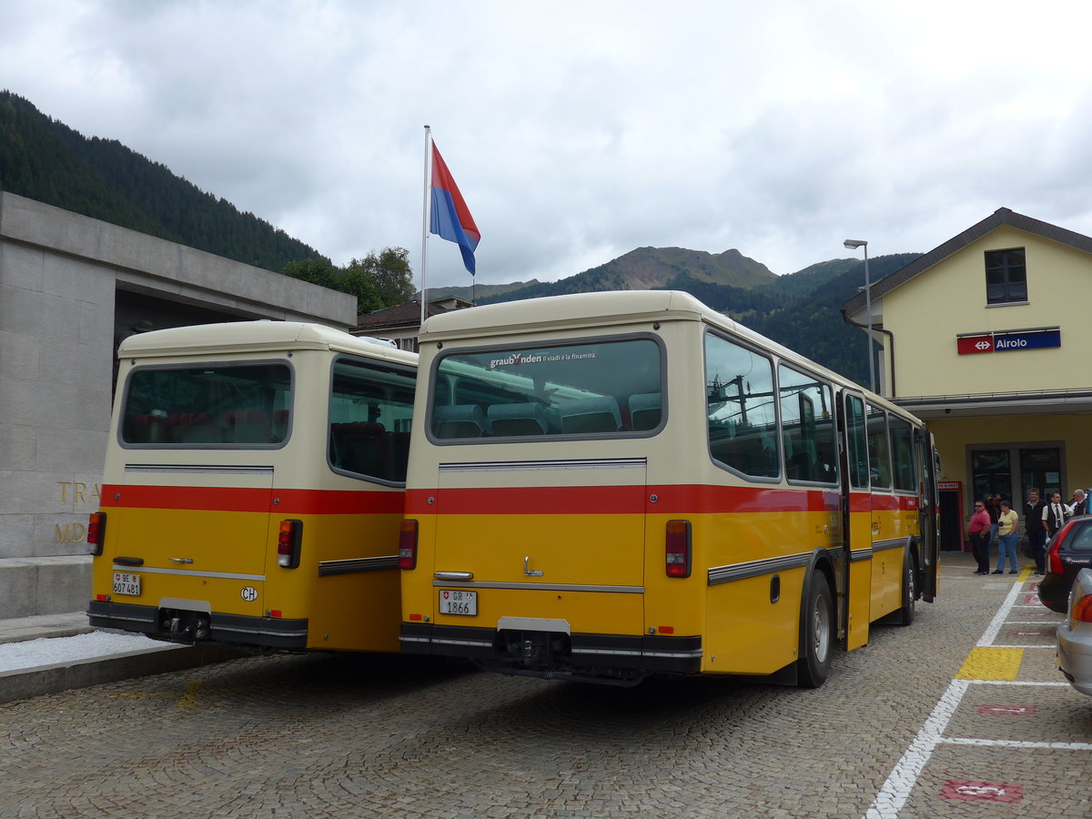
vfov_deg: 41.8
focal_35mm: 34
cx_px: 546
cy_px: 410
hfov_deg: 54.0
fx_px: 1073
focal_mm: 7
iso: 80
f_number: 2.8
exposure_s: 1/1000
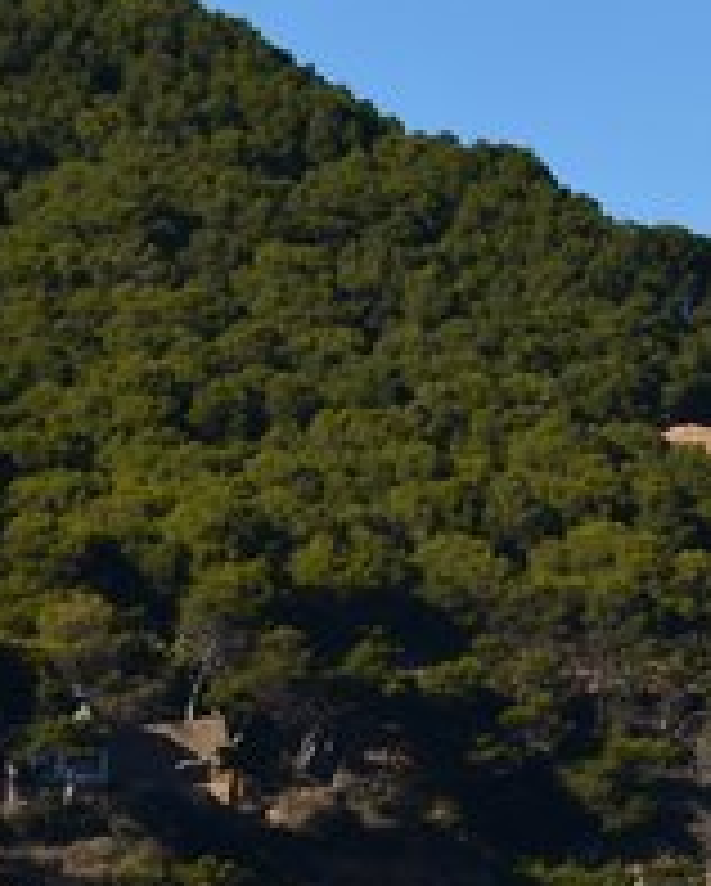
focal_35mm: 274
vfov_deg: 7.0
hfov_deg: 5.5
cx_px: 1629
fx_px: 7196
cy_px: 666
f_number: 10
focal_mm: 48
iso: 320
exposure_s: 1/320
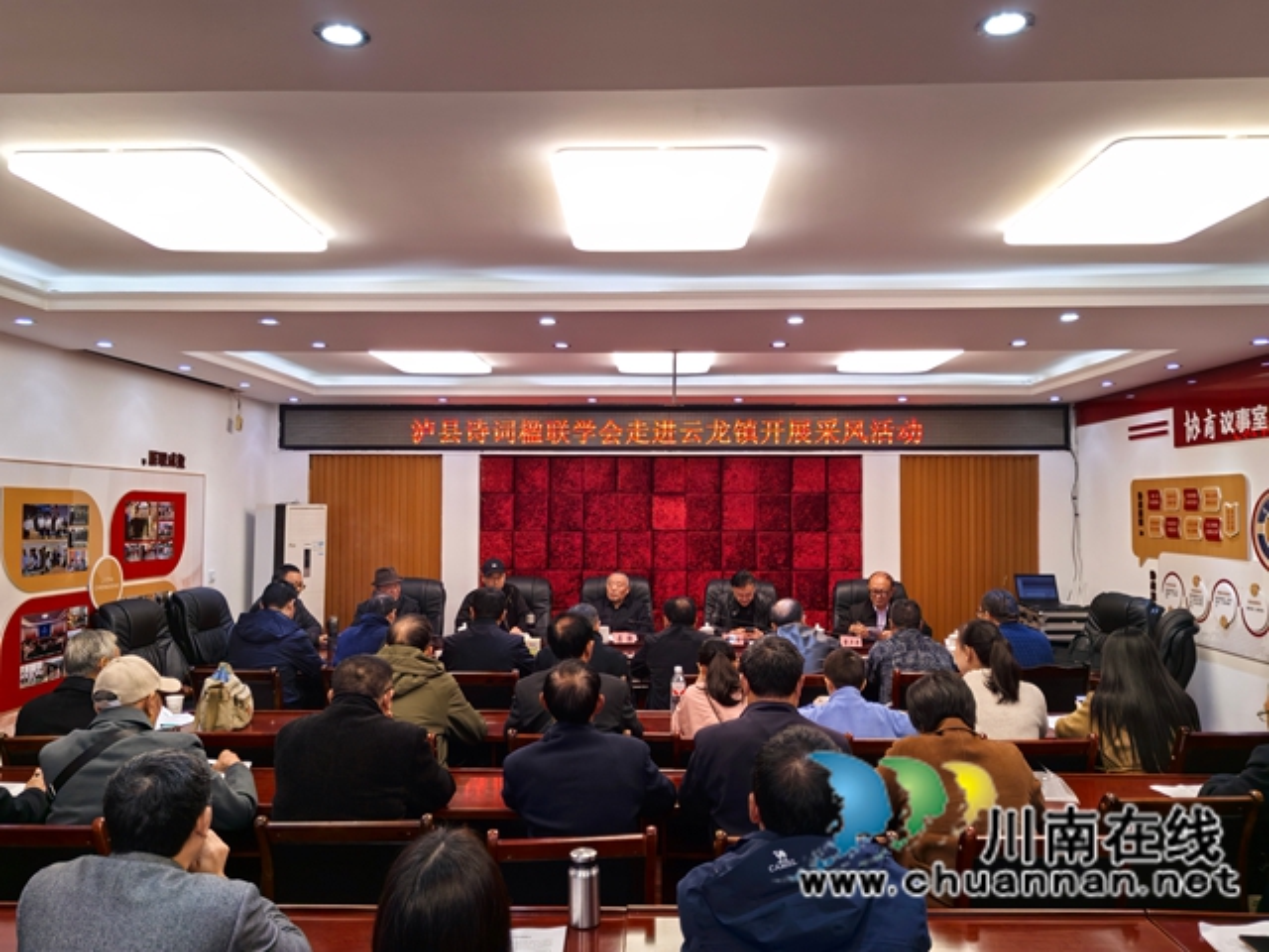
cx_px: 634
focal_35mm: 27
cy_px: 476
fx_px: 990
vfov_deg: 51.4
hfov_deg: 65.3
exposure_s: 1/100
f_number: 1.9
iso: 50
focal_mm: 5.52
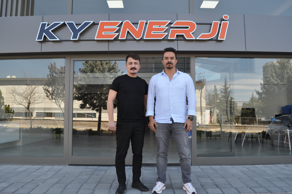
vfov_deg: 47.8
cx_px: 146
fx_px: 219
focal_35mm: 27
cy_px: 97
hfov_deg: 67.4
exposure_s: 1/160
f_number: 6.3
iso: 200
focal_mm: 18
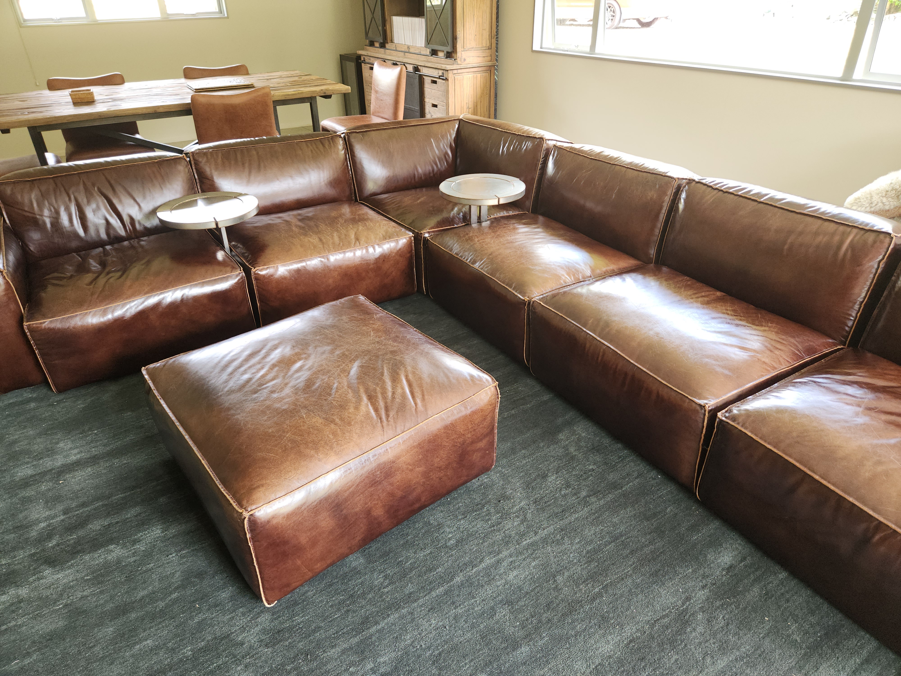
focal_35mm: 23
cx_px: 450
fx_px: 599
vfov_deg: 58.9
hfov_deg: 73.9
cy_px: 338
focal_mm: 5.4
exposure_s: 1/50
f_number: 1.8
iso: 64
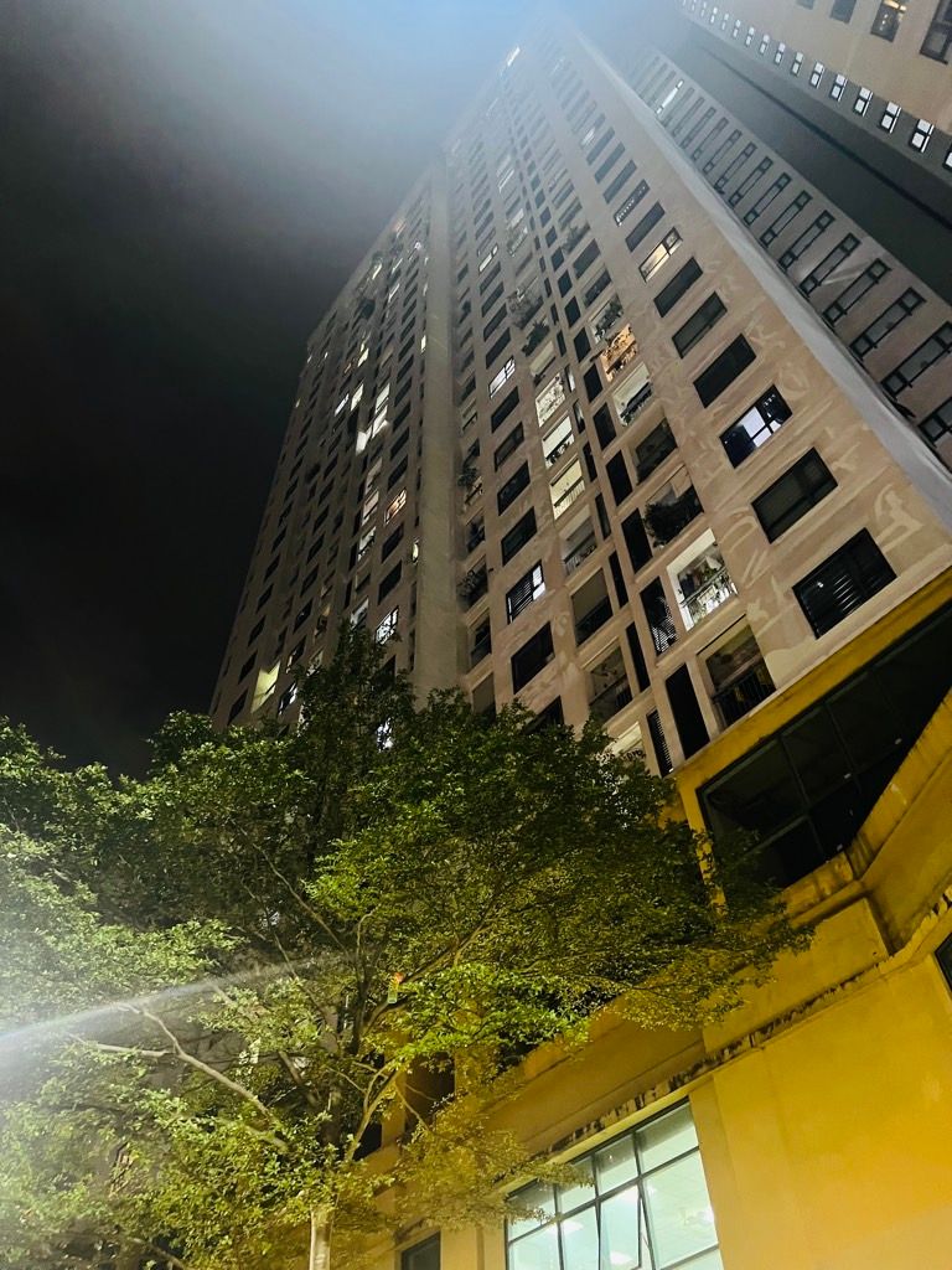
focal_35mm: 26
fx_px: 953
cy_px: 635
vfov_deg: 67.3
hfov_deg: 53.1
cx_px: 476
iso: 500
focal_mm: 5.7
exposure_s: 1/25
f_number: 1.5
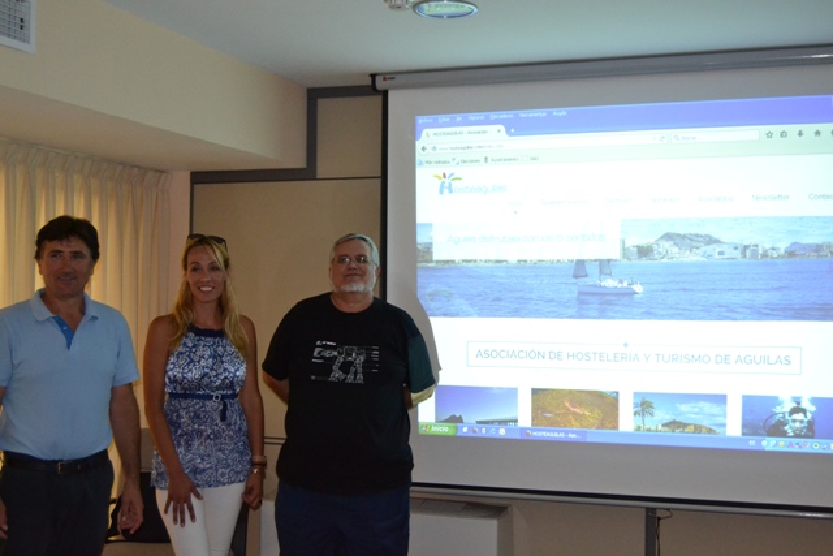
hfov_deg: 42.3
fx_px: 1076
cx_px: 416
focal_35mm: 46
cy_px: 278
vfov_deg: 29.0
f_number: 4.2
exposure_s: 1/60
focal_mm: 31
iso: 2500
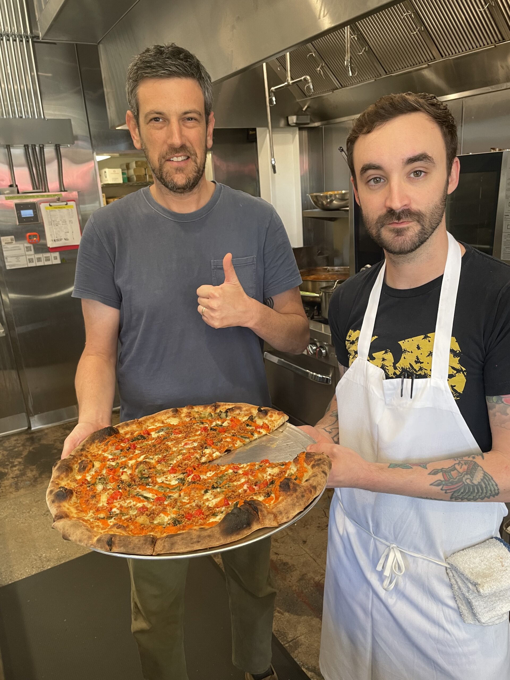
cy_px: 340
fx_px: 511
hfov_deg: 53.1
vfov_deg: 67.3
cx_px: 255
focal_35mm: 26
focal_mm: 4.2
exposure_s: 1/60
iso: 80
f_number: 1.6
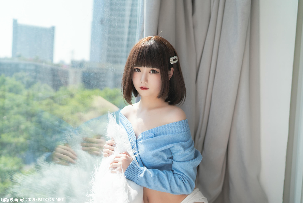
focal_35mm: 35
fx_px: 295
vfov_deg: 37.9
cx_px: 152
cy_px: 102
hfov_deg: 54.4
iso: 500
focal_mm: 35
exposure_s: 1/5000
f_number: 2
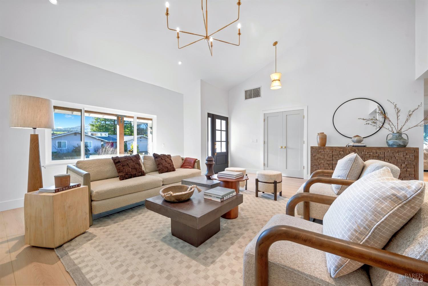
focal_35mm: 14
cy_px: 143
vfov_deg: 81.2
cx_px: 214
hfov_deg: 104.3
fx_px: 166
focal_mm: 14
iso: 250
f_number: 9
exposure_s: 1/1.67
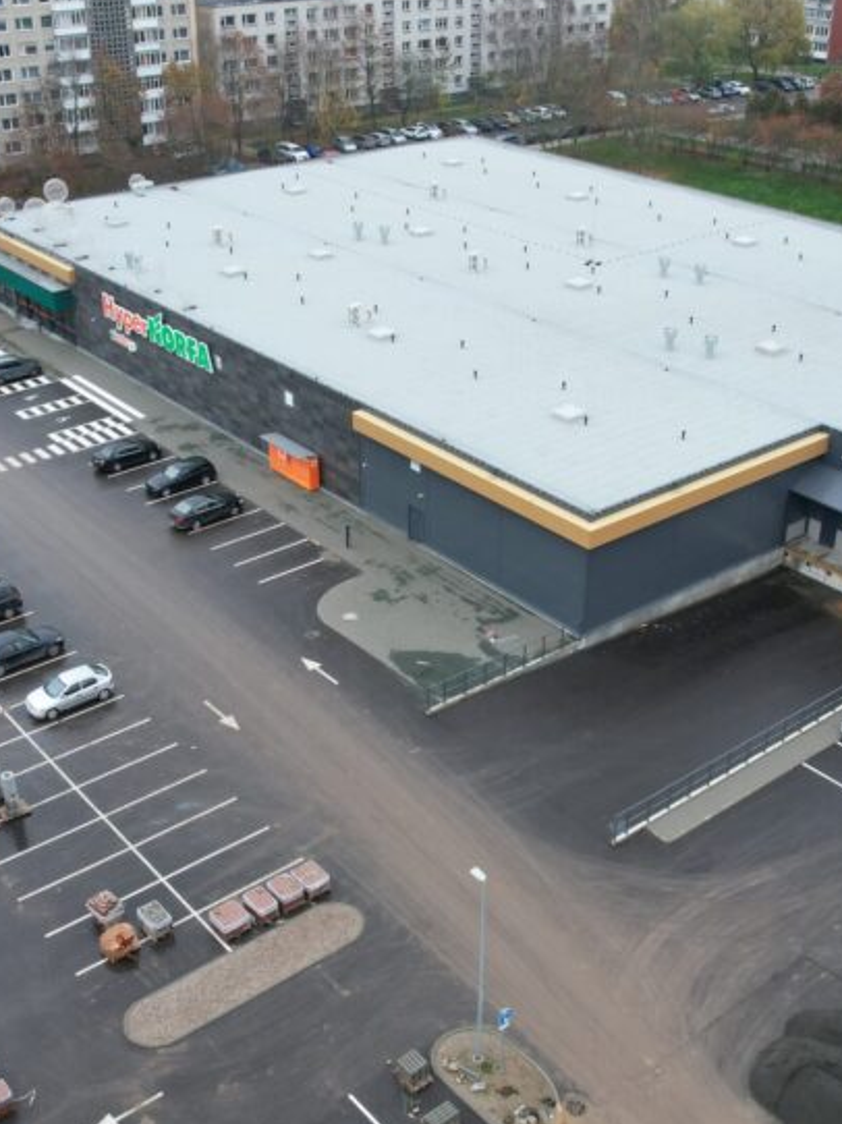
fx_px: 1298
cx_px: 440
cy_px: 615
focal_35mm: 40
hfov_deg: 35.9
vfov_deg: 46.8
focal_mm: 8.38
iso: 130
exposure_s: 1/60
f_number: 2.8
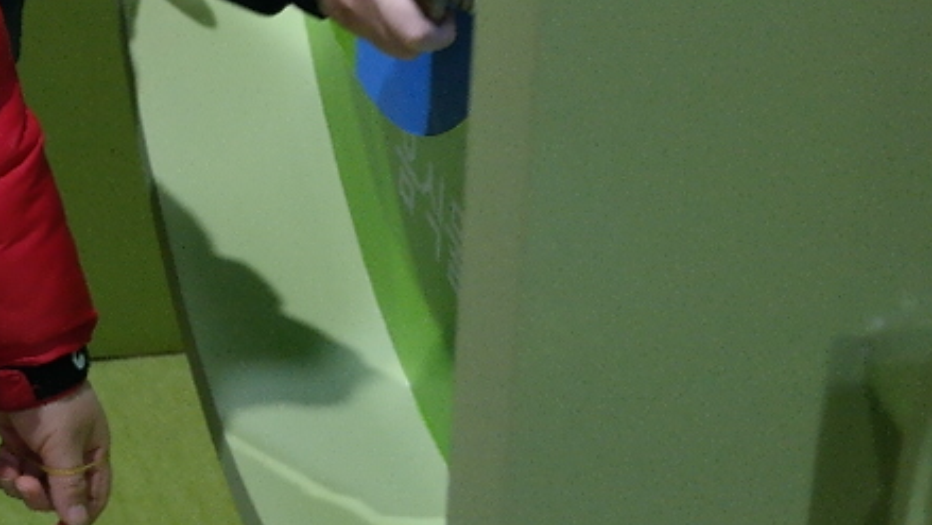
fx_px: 3361
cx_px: -231
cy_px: -147
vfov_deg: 8.8
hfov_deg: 15.2
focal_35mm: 136
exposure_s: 1/40
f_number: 3.5
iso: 800
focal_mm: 22
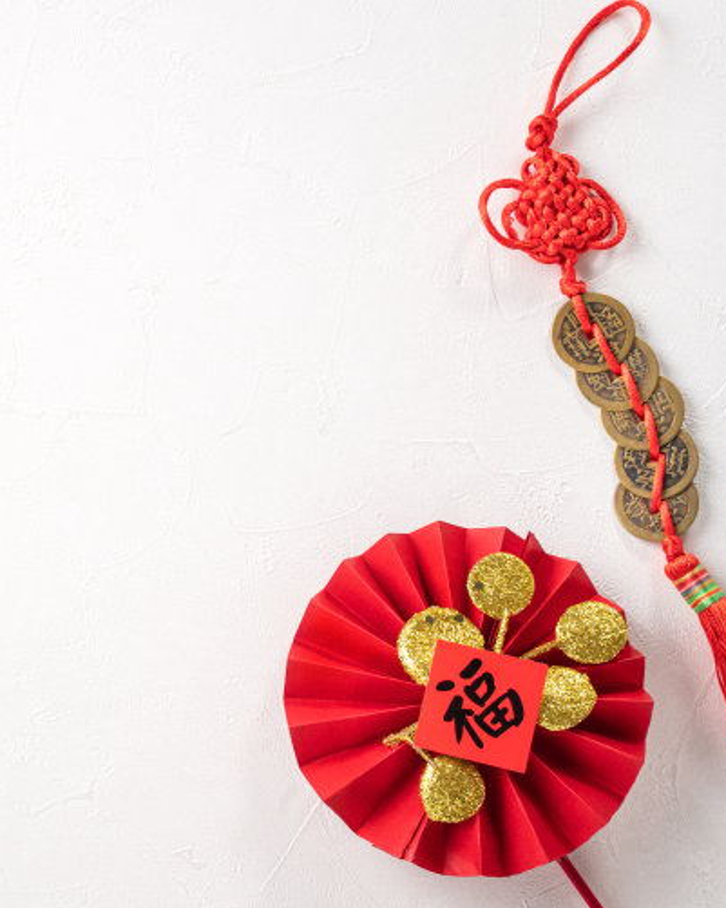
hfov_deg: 21.5
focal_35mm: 71
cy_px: 452
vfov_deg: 26.8
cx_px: 368
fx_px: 1909
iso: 100
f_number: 13
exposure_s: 1/160
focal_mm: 62
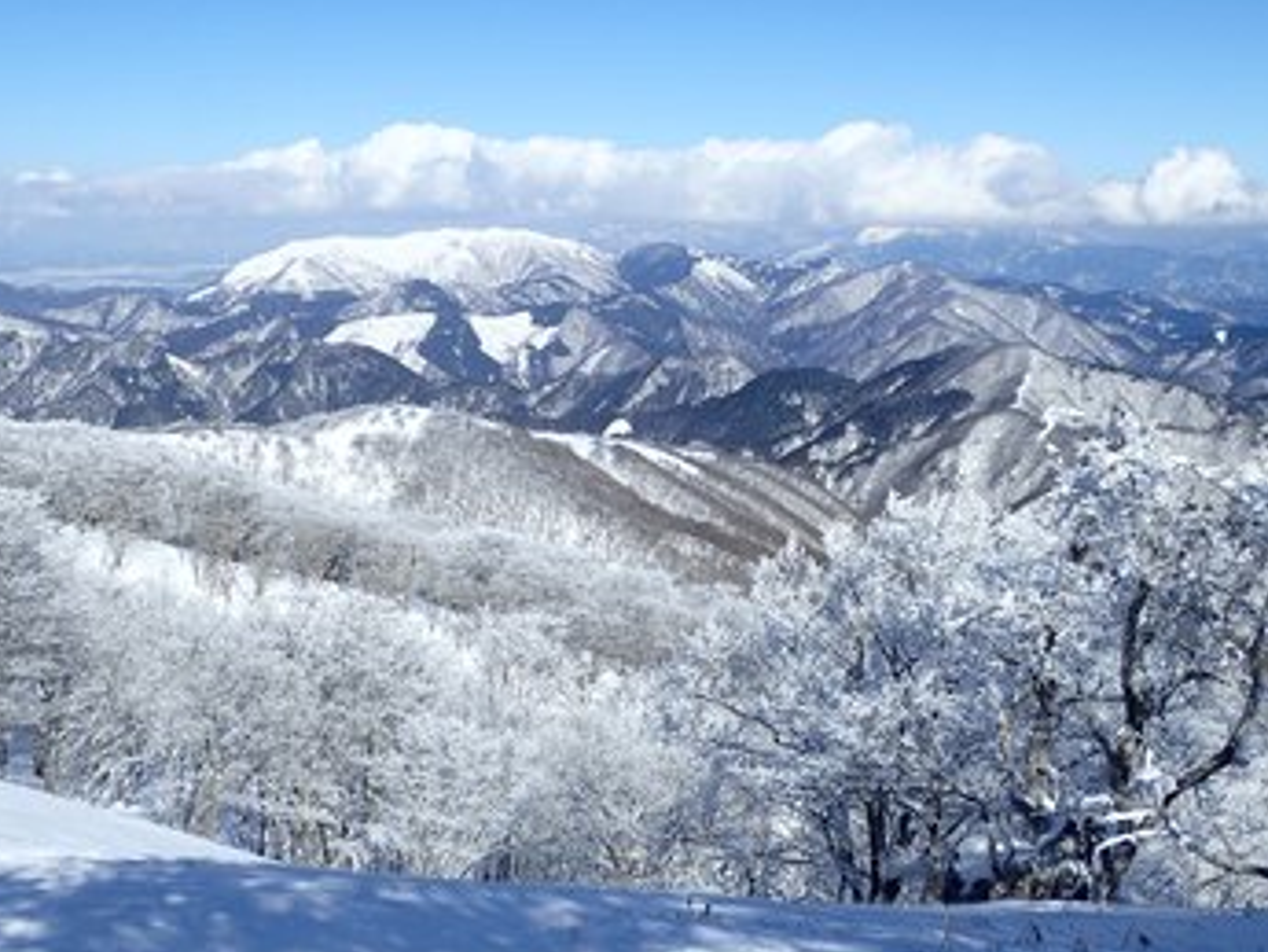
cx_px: 617
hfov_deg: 42.9
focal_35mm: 44
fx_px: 1612
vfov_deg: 32.9
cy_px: 507
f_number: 10
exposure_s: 1/160
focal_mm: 6.86
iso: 100
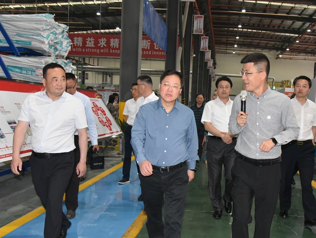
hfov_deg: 47.1
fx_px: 356
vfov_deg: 36.7
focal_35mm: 39
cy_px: 139
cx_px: 211
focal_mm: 30
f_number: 8
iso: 6400
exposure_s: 1/60
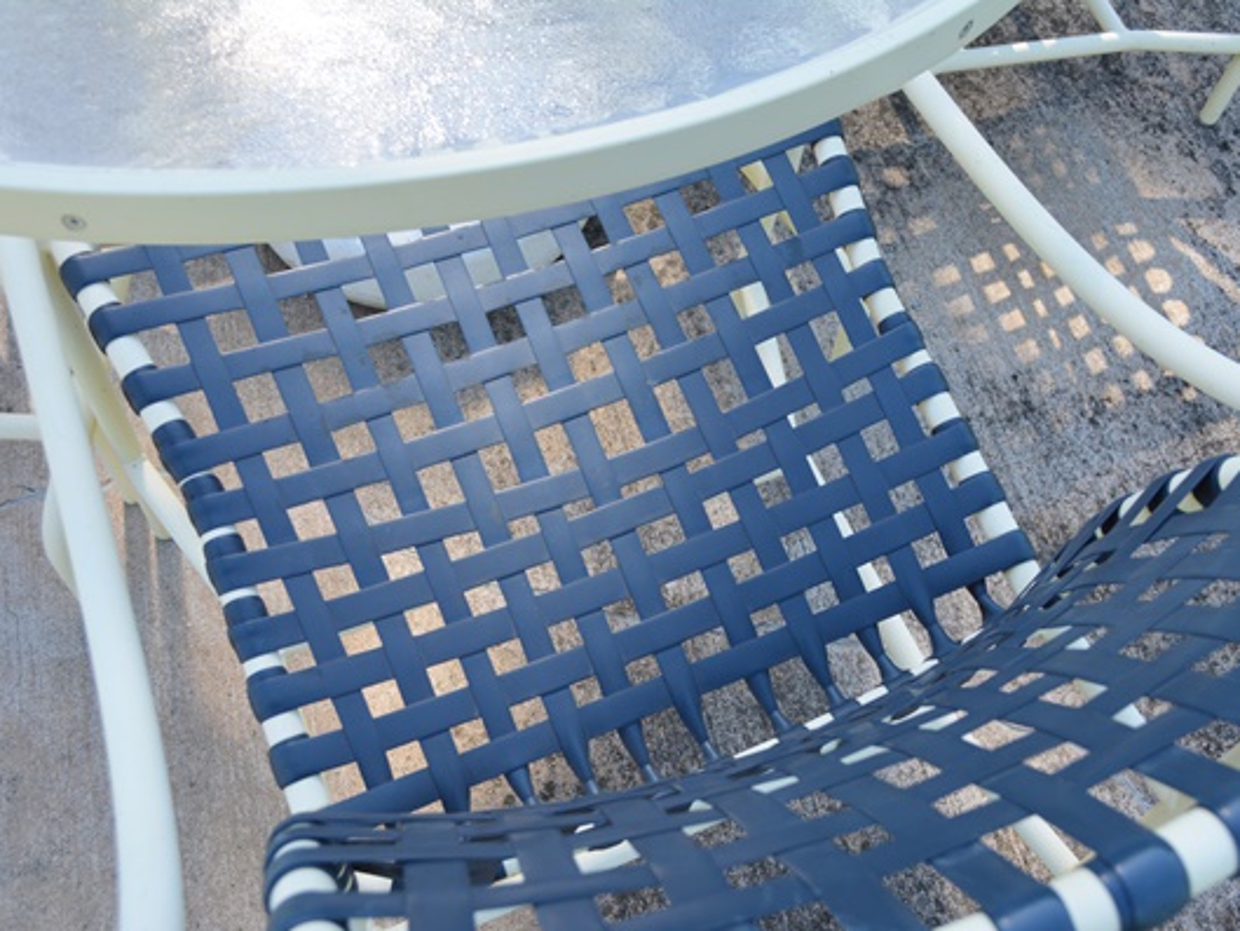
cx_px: 663
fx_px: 1290
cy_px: 464
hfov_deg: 51.3
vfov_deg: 39.7
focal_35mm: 36
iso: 200
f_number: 5.6
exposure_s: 1/125
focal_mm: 22
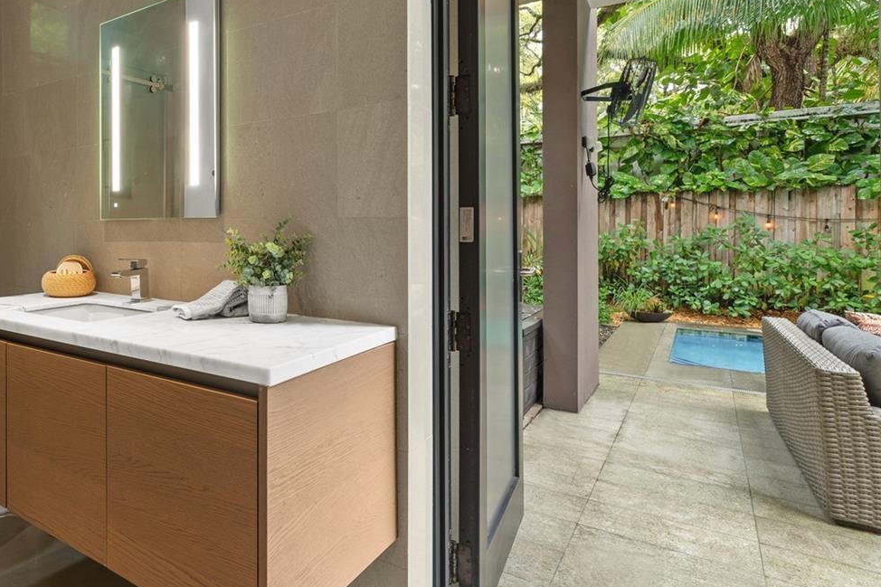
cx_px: 230
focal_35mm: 23
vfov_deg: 54.6
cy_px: 228
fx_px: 563
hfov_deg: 71.4
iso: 100
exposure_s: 5
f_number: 11
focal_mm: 14
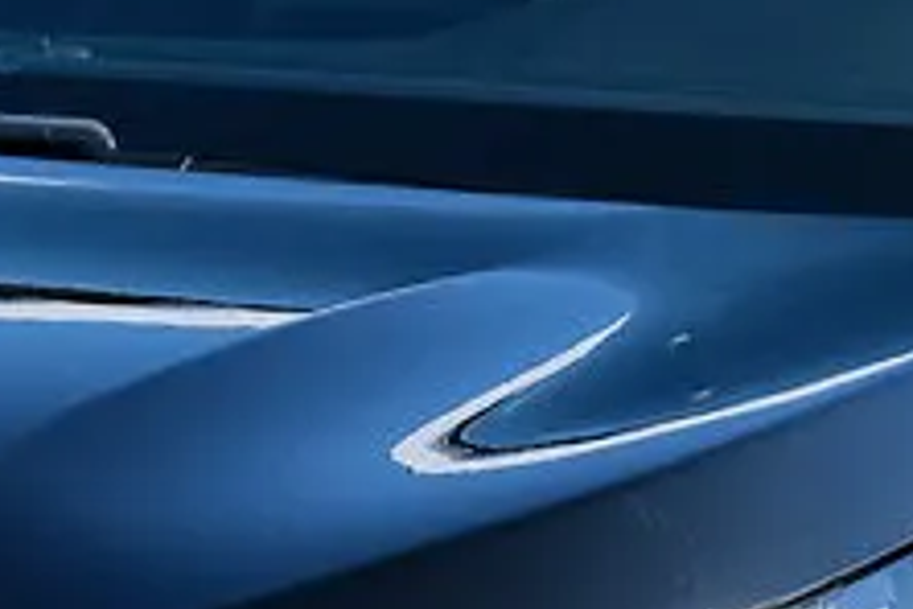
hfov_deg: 7.5
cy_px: 1241
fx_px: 6999
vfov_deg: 4.9
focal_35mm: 276
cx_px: 265
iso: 320
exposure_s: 1/600
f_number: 5.6
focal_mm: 35.8
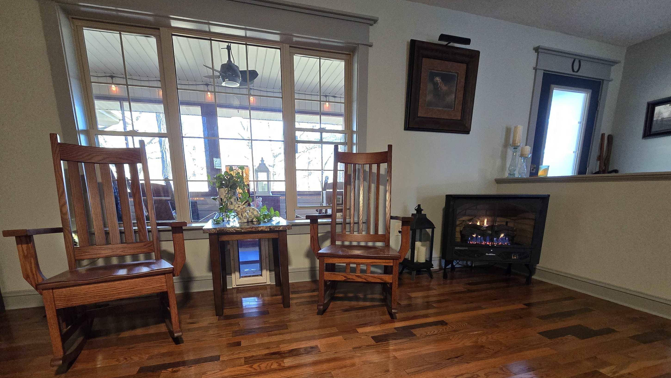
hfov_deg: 103.0
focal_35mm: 15
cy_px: 247
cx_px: 333
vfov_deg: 68.8
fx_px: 267
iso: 640
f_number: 2.2
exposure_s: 1/60
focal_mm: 2.2
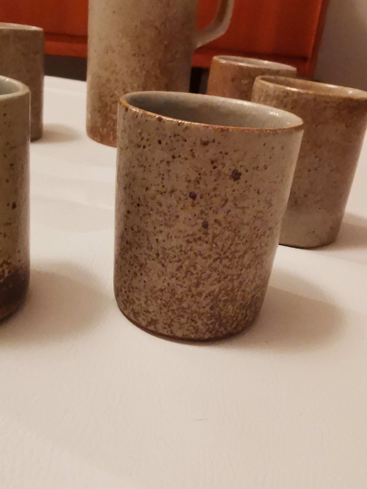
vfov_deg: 52.6
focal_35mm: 35
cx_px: 184
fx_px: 495
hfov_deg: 40.7
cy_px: 244
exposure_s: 1/16.7
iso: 640
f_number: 2.2
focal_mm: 2.35
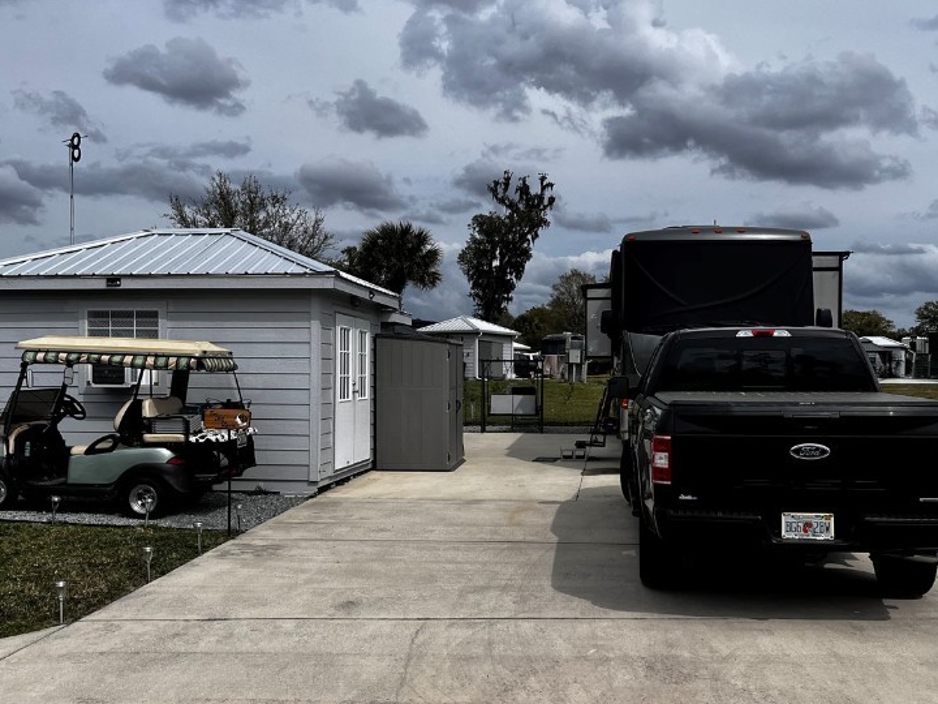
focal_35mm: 37
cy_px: 382
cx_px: 473
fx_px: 1003
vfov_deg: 38.6
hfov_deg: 50.1
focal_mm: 5.1
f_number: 1.6
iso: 50
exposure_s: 1/6494
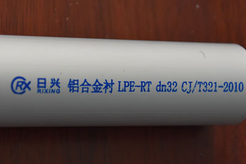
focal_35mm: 153
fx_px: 1046
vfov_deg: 9.0
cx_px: 96
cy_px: 77
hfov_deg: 13.4
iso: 800
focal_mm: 68
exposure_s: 1/125
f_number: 5.6
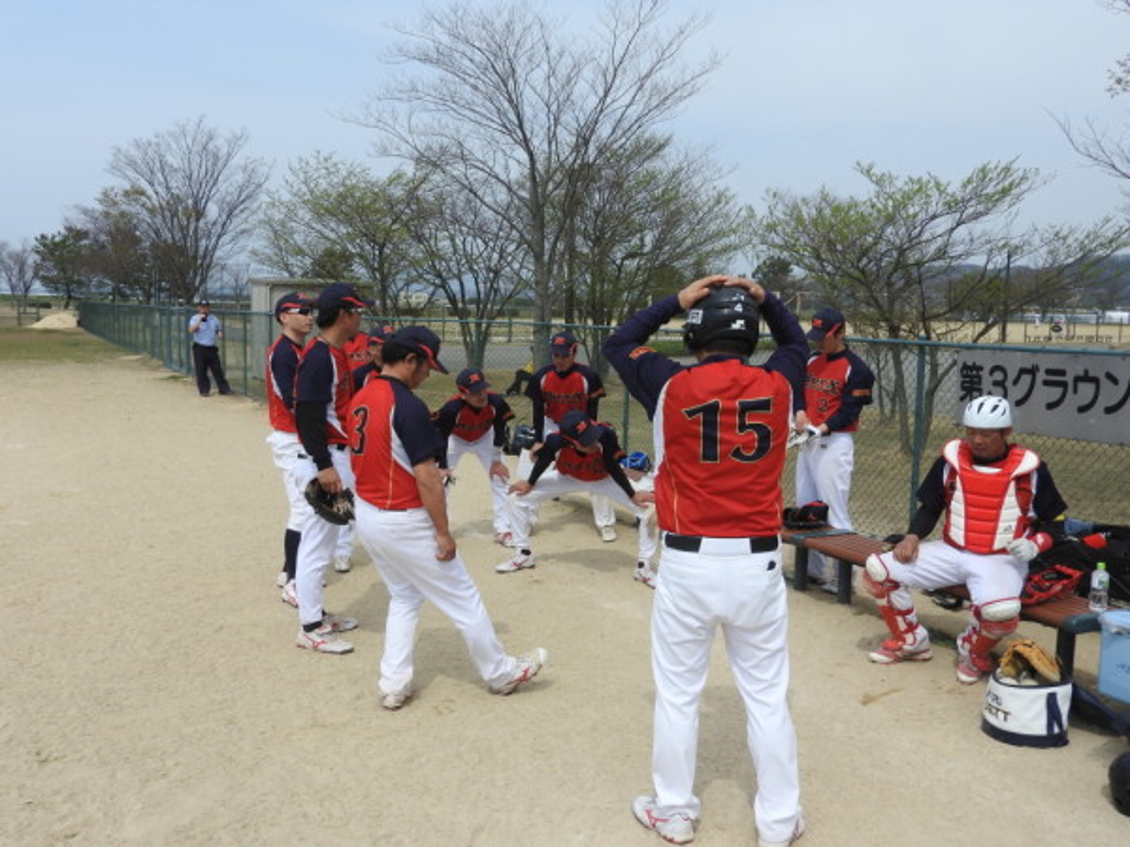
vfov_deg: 42.9
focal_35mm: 33
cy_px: 424
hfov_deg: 55.4
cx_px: 565
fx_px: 1077
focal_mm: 5.9
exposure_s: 1/1250
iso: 100
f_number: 3.6
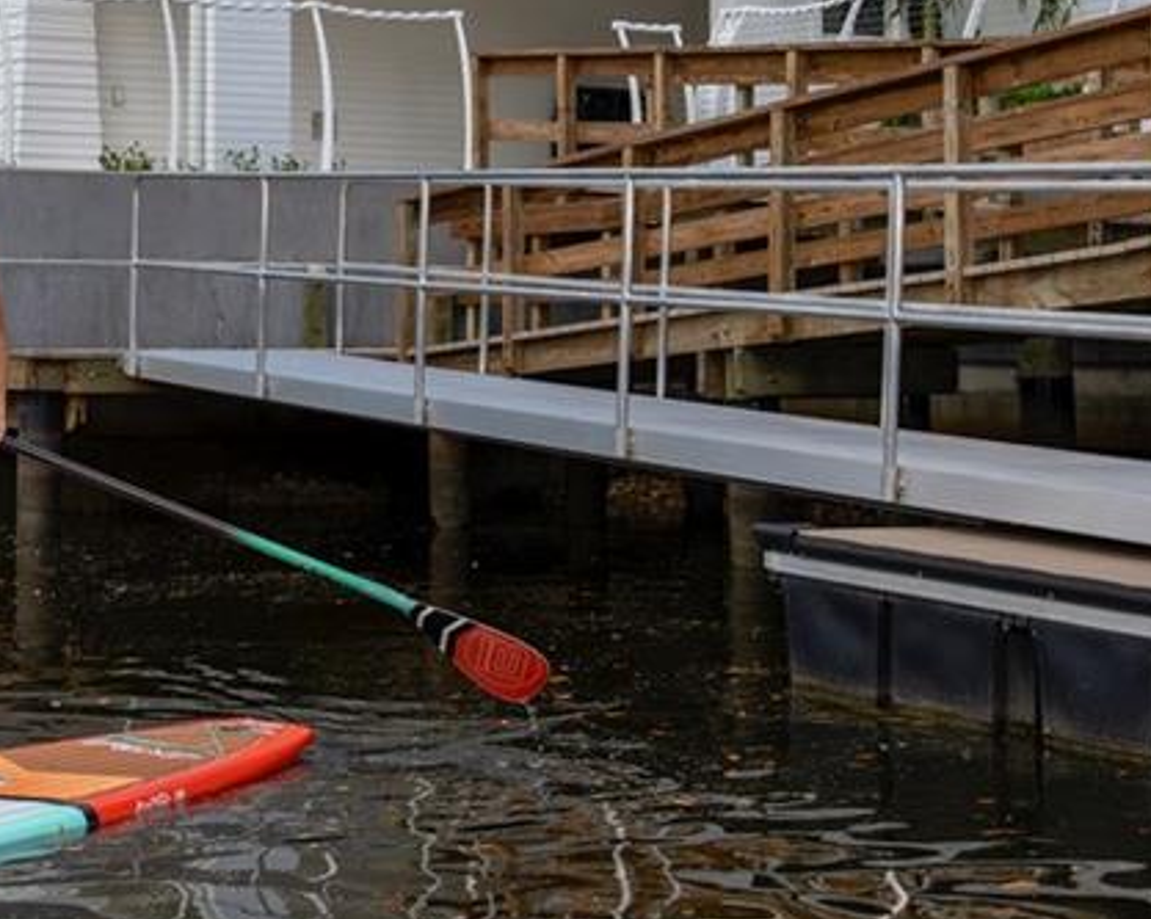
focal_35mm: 83
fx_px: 2825
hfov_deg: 22.9
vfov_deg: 18.3
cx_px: 370
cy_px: 177
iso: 64
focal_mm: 36
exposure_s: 1/400
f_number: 7.1
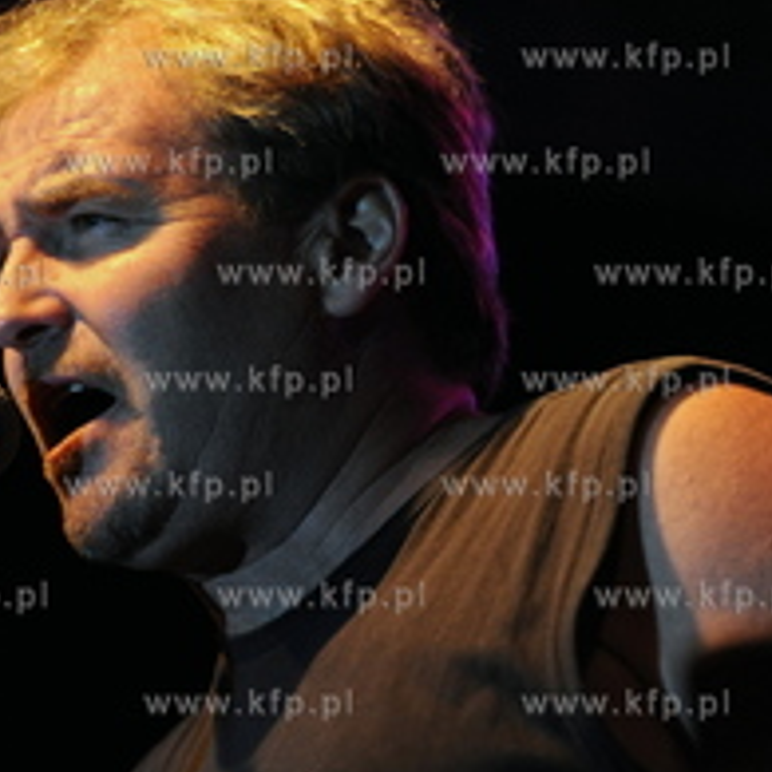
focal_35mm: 331
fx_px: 8352
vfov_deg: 5.3
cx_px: 83
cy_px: 325
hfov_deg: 5.3
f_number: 2.8
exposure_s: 1/400
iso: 6400
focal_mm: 190
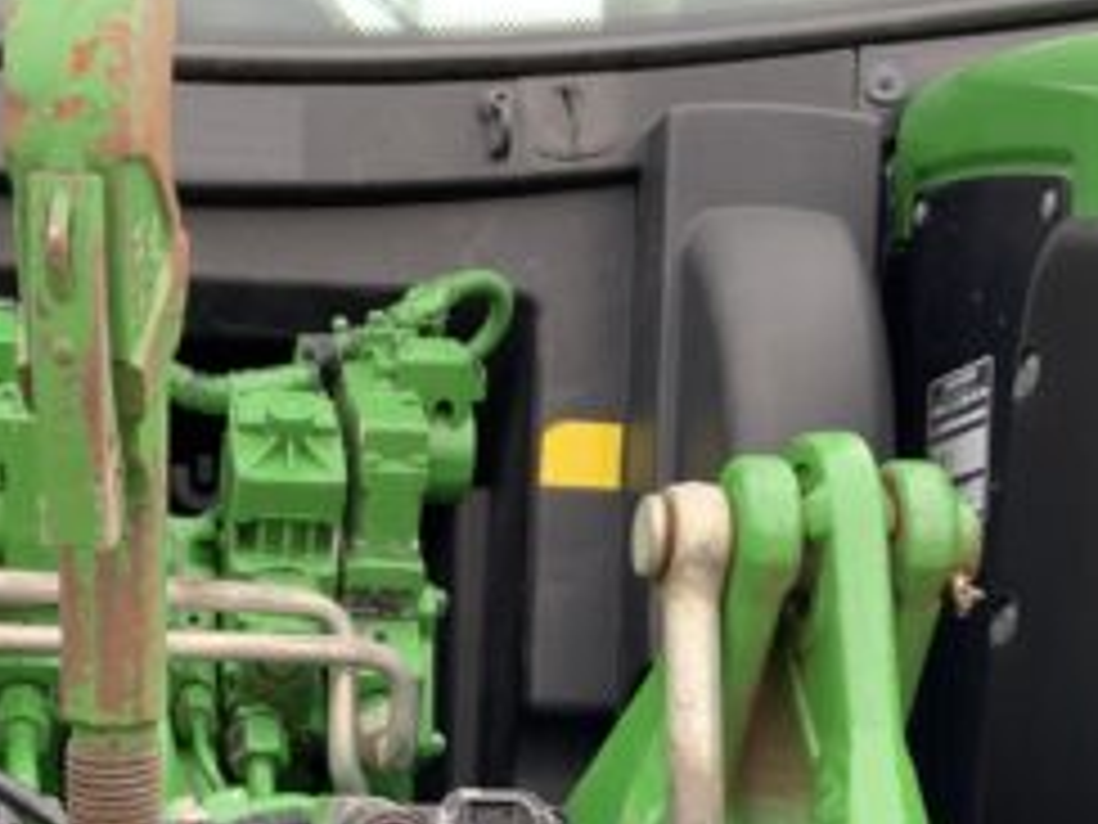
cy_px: 901
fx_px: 2411
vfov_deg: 18.7
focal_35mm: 76
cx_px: 274
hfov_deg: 25.4
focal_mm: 3
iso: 32
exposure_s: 1/122
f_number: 1.8
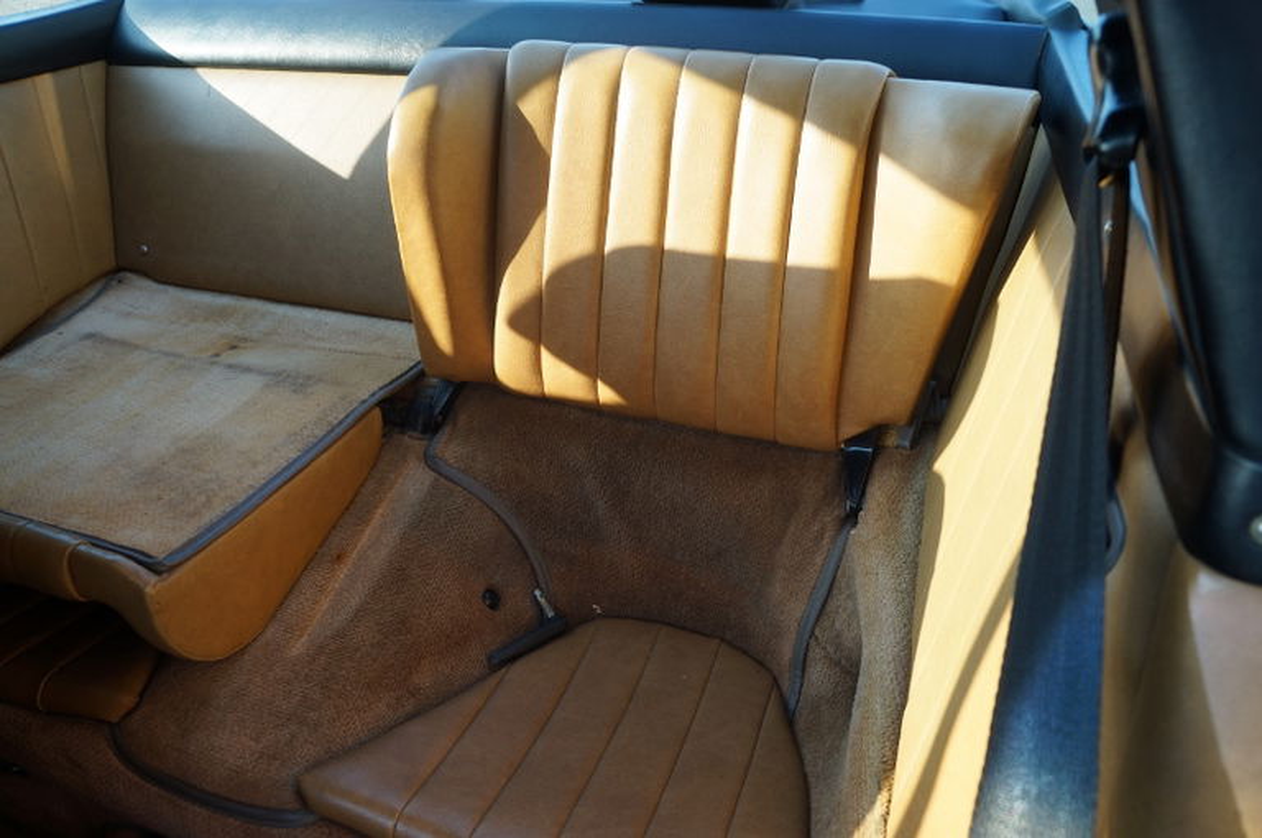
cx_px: 631
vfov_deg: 47.8
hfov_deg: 67.4
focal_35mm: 27
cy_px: 419
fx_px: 945
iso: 200
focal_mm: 18
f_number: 5
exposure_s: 1/100
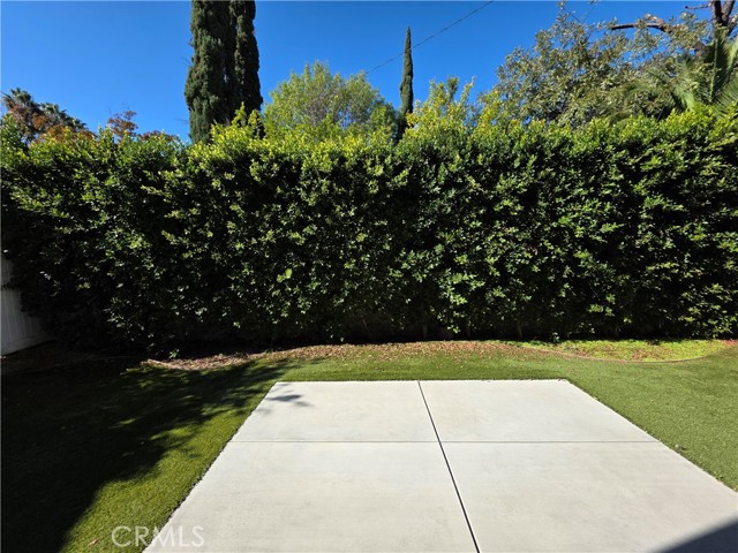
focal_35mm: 13
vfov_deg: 89.9
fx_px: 277
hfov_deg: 106.2
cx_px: 369
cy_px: 276
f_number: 1.9
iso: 40
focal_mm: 2.2
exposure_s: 1/1336
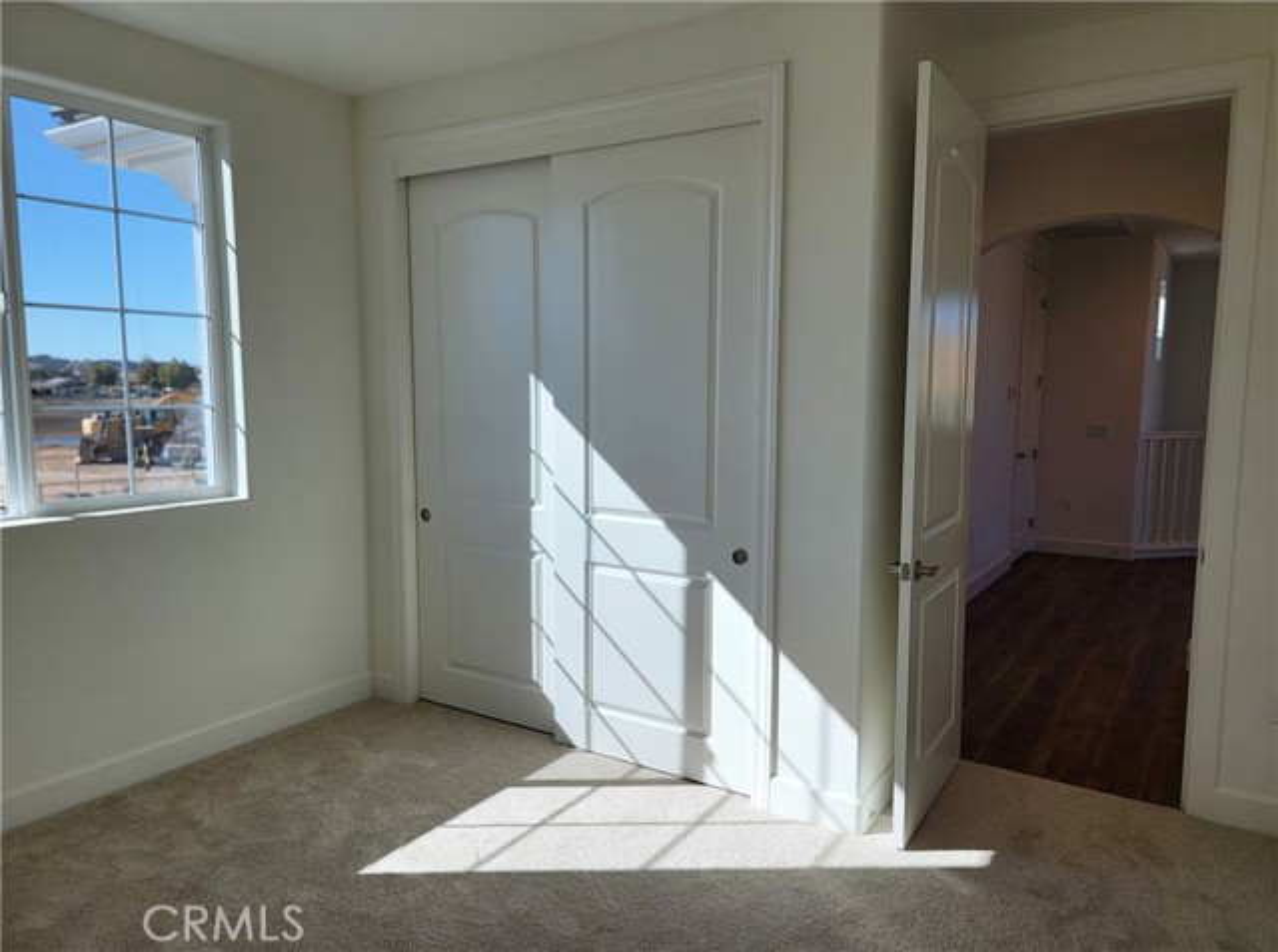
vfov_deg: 56.6
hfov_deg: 71.7
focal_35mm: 24
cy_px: 476
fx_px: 884
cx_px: 639
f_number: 1.8
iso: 16
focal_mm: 6.7
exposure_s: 1/395
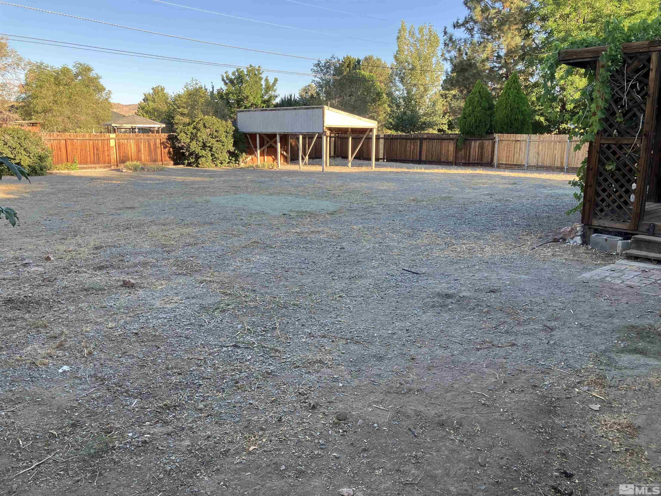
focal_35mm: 28
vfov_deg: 49.7
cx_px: 330
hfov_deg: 63.4
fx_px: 535
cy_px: 248
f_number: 1.8
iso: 25
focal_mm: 3.99
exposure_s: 1/207
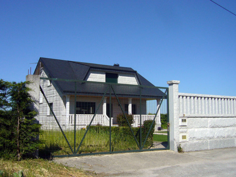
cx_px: 118
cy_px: 88
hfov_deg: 46.8
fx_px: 273
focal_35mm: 40
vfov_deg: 36.0
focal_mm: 5.8
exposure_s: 1/800
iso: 100
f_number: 5.6
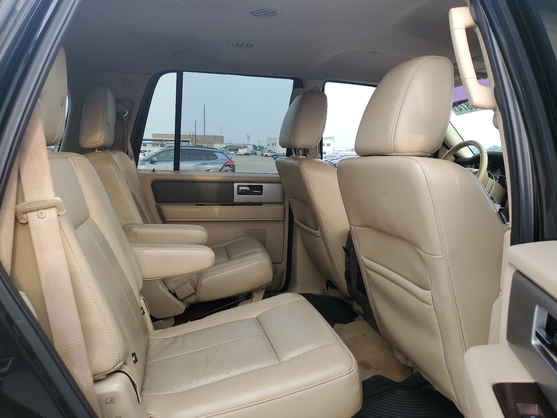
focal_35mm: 26
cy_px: 209
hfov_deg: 67.3
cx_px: 278
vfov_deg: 53.1
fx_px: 418
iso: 50
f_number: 1.5
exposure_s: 1/156
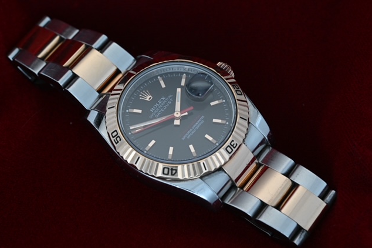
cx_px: 185
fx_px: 1095
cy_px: 125
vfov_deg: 12.9
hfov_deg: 19.3
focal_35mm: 106
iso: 3200
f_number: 16
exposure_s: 1/100
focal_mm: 105
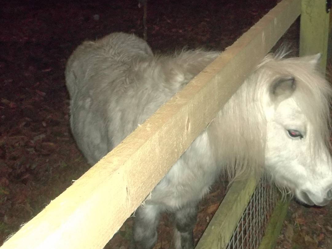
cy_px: 139
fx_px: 470
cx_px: 192
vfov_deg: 29.6
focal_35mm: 49
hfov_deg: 38.8
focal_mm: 5.9
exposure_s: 1/30
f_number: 3.3
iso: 320
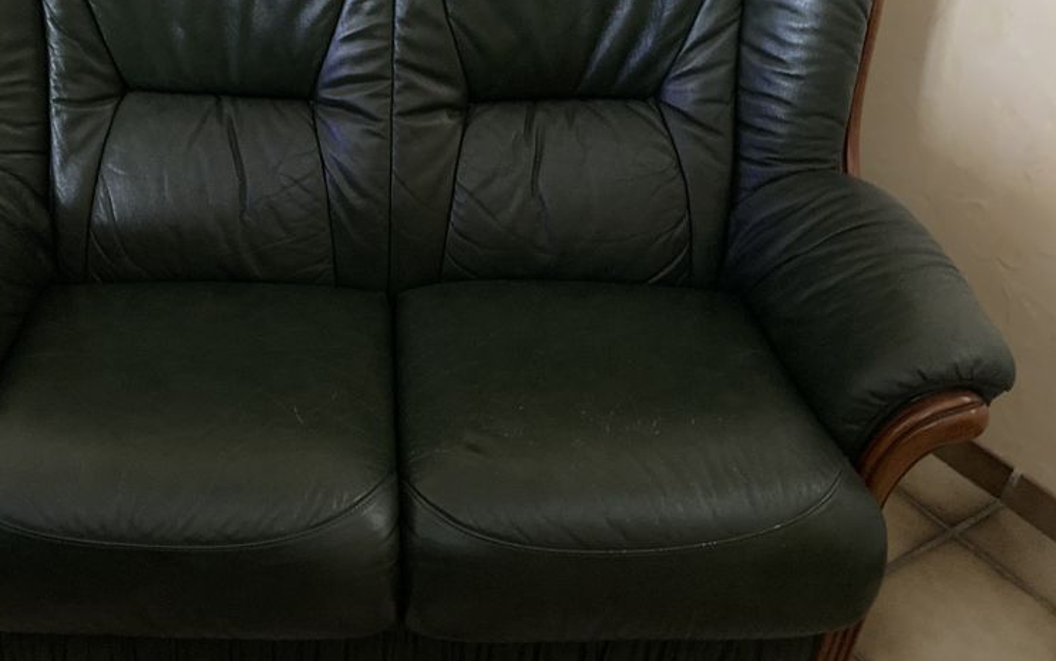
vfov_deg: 31.9
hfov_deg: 48.7
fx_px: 1151
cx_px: 381
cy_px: 265
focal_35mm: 40
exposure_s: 1/15
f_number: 1.8
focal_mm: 3.99
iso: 800
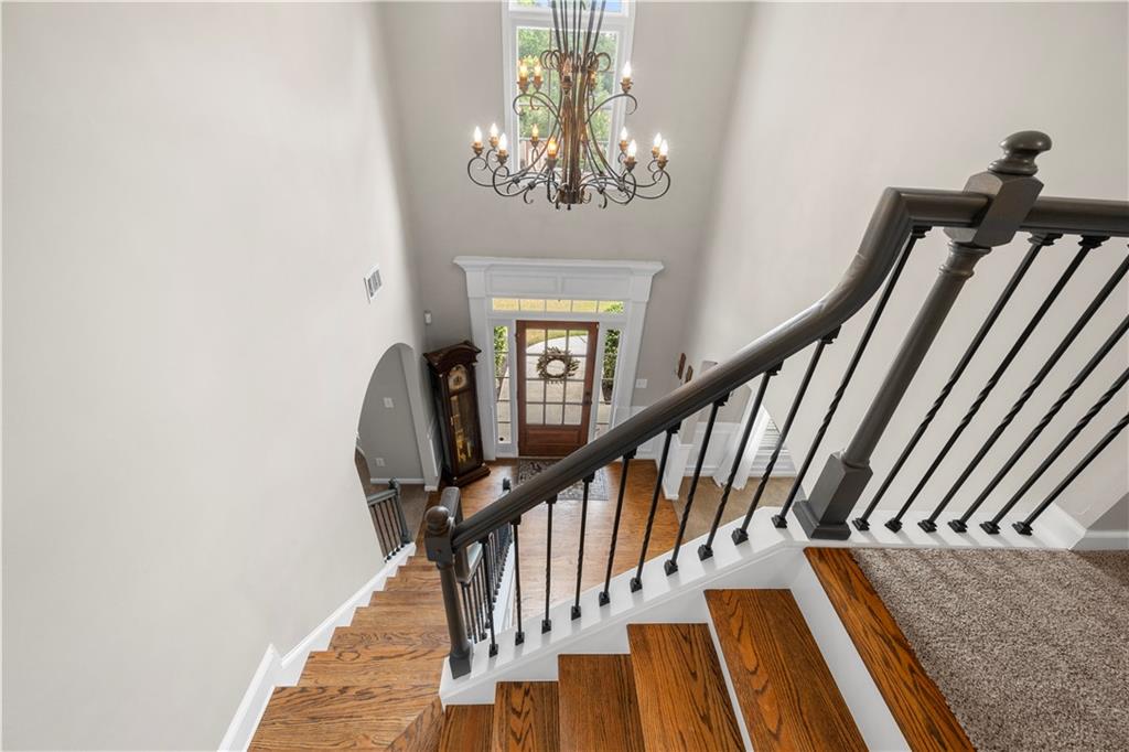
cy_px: 376
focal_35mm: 14
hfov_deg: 104.3
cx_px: 564
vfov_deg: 81.2
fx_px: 439
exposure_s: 1/13
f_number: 8
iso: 800
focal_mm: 14
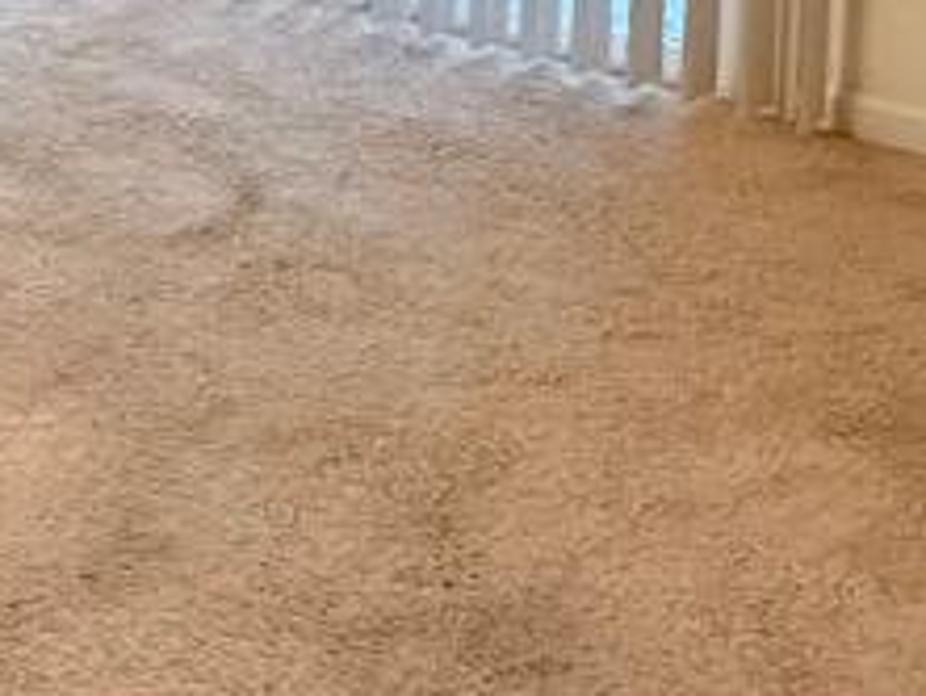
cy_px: -761
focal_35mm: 95
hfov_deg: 18.4
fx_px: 2543
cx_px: -453
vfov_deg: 13.1
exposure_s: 1/60
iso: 640
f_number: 2.2
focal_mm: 2.22
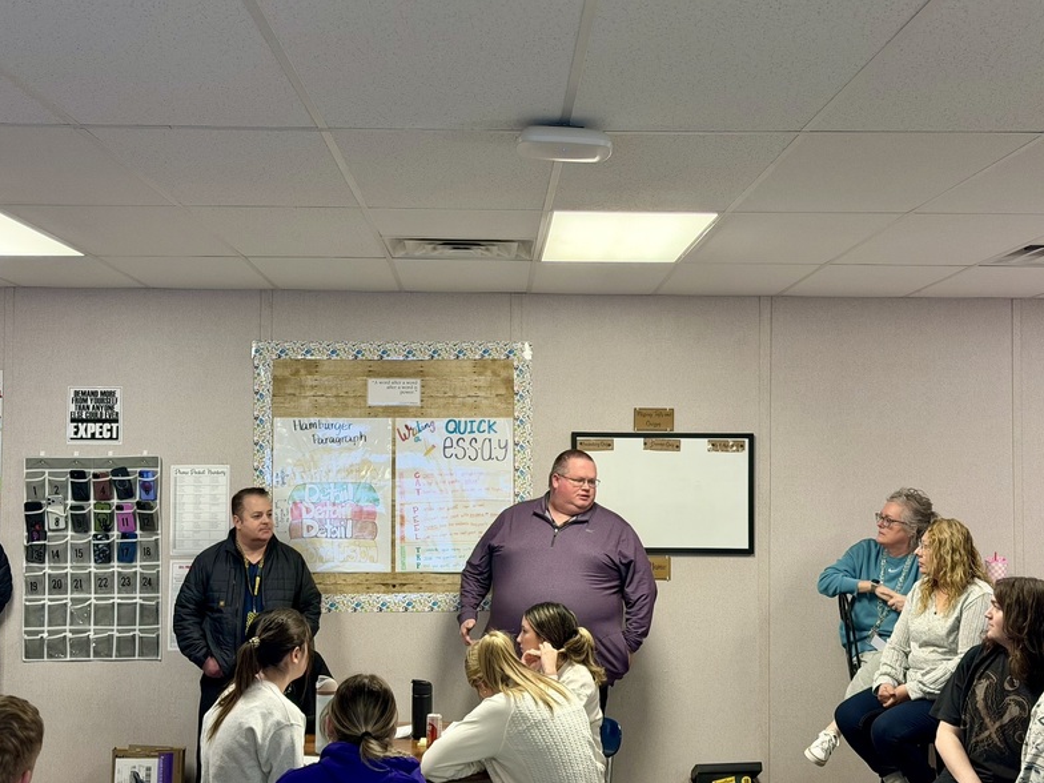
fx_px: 1478
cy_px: 397
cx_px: 522
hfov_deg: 38.9
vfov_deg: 29.7
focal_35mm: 49
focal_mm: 6.76
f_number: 1.78
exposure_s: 1/120
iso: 200
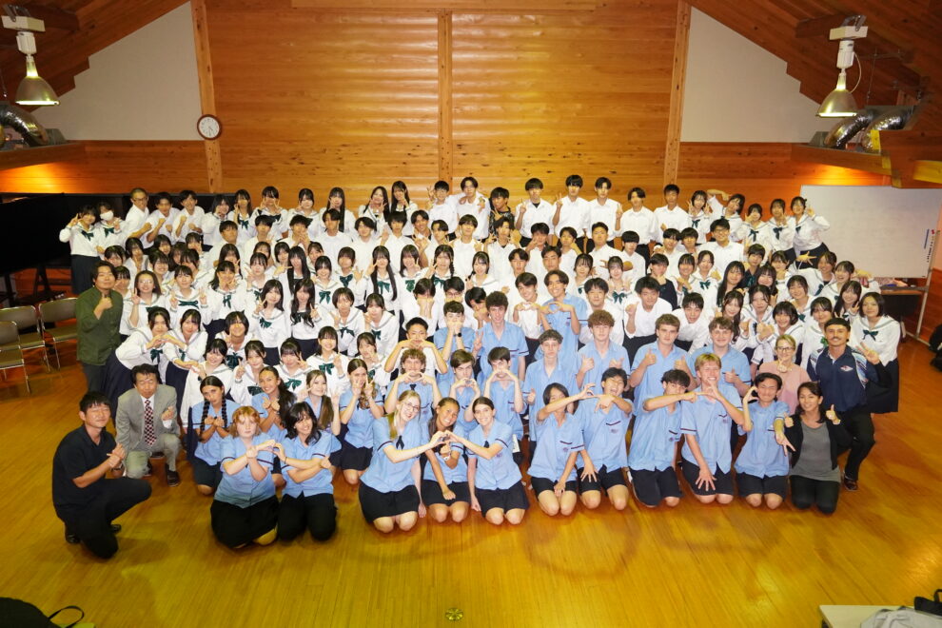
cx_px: 471
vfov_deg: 47.9
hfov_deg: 67.4
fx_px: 706
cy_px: 314
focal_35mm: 27
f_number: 3.5
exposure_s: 1/160
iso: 2500
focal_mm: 18
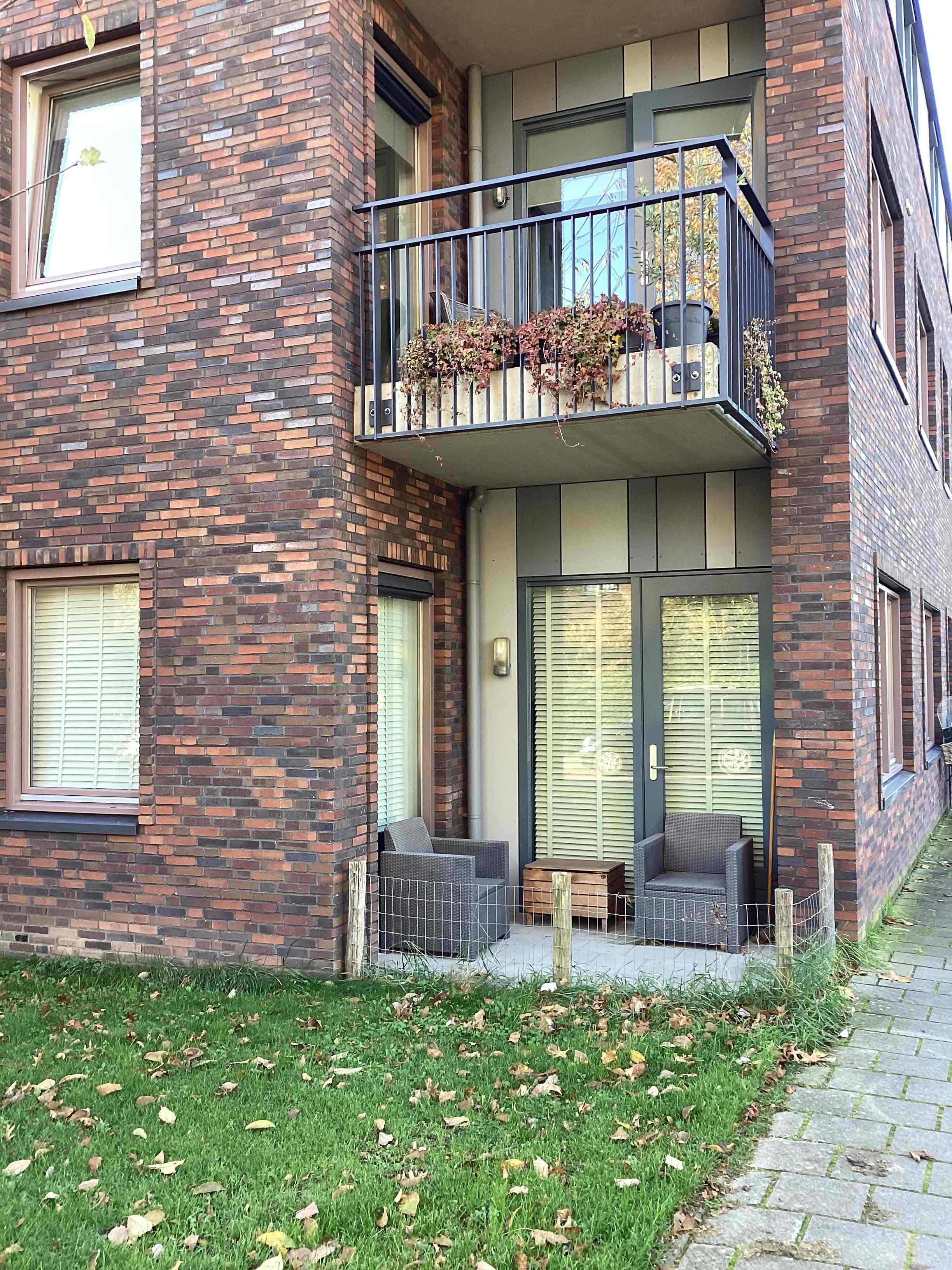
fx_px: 1137
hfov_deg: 45.4
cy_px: 635
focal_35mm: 31
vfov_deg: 58.4
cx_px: 476
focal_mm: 3.3
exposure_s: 1/100
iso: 64
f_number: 2.4
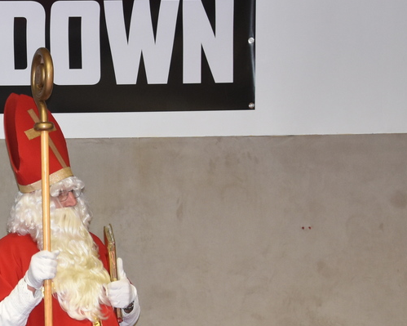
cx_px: -101
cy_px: 340
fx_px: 1763
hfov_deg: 12.8
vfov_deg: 10.4
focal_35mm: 146
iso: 900
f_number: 4.5
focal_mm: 35
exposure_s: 1/60
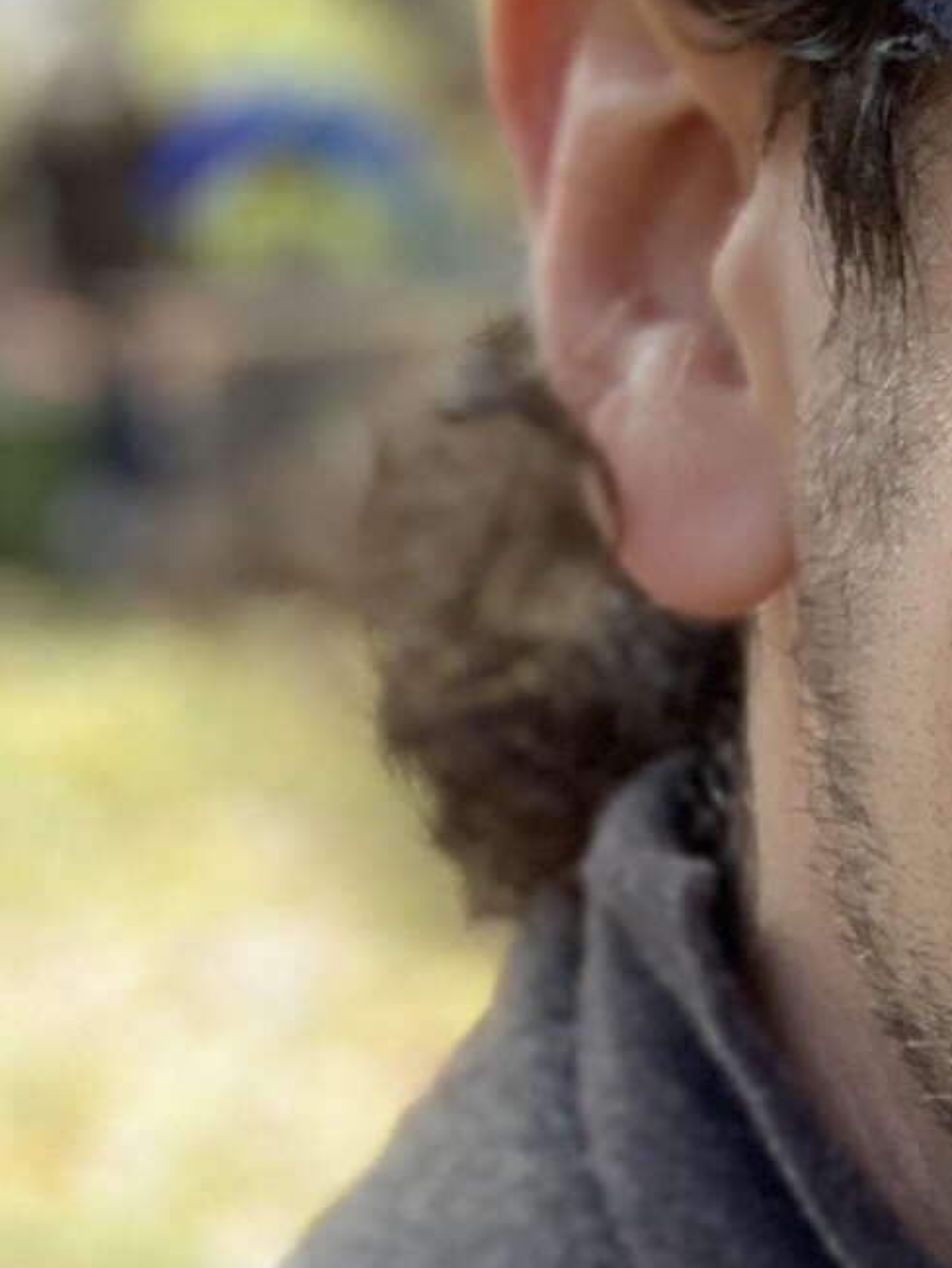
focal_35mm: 152
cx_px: 1789
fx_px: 5570
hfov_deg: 9.3
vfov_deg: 12.6
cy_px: 1644
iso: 40
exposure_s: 1/121
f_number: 2.2
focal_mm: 2.87
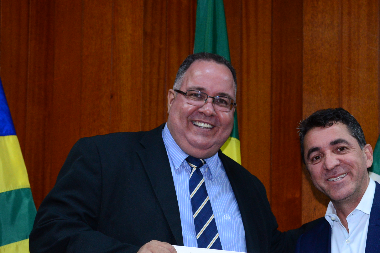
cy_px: 208
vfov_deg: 12.7
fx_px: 1130
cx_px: 251
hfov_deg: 19.0
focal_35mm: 107
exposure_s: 1/125
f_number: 5
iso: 2500
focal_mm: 65
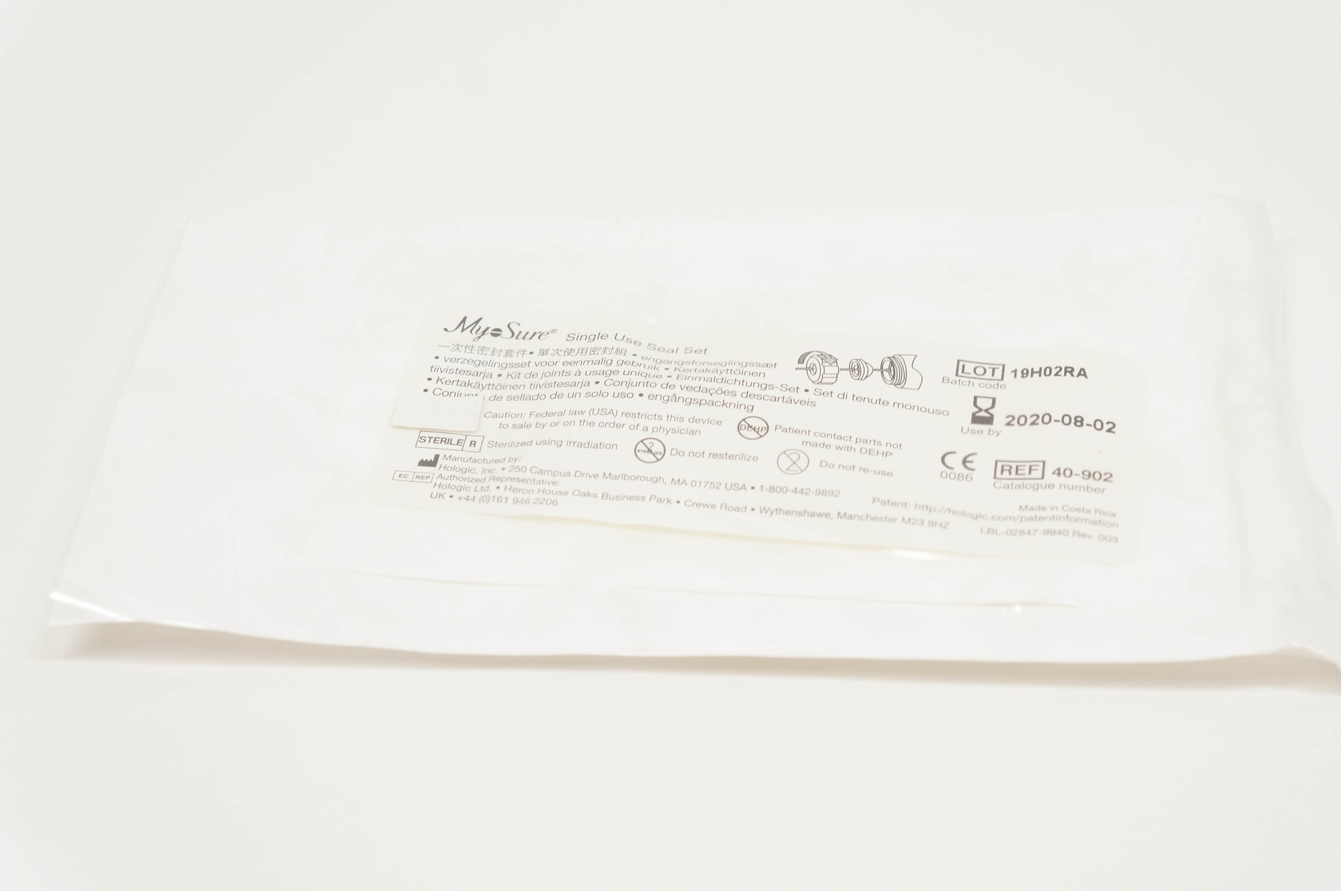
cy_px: 442
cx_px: 735
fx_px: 2233
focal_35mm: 60
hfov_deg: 33.4
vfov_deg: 22.6
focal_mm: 36
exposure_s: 1/60
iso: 400
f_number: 6.3
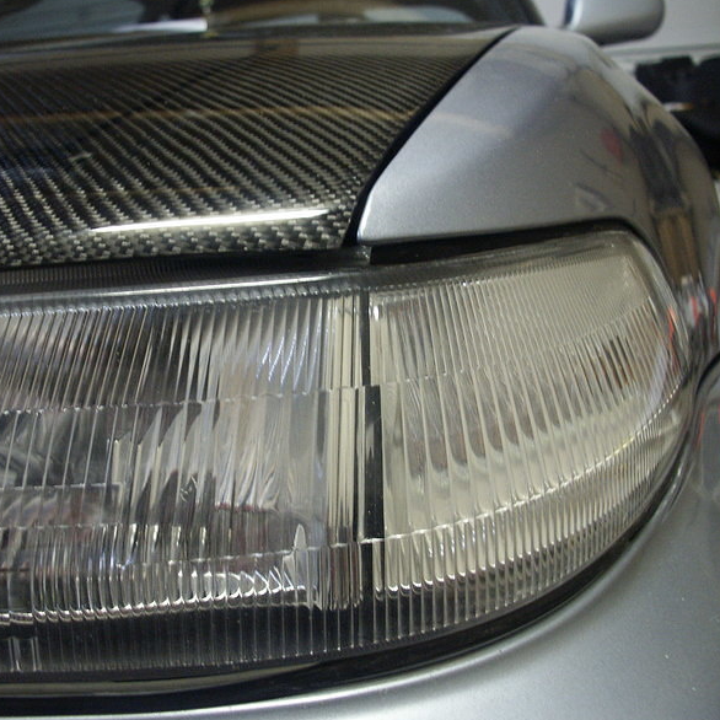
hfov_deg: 46.9
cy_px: 360
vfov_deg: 47.2
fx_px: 824
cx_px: 279
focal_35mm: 35
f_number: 2.8
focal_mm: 7.65
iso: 200
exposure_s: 1/8
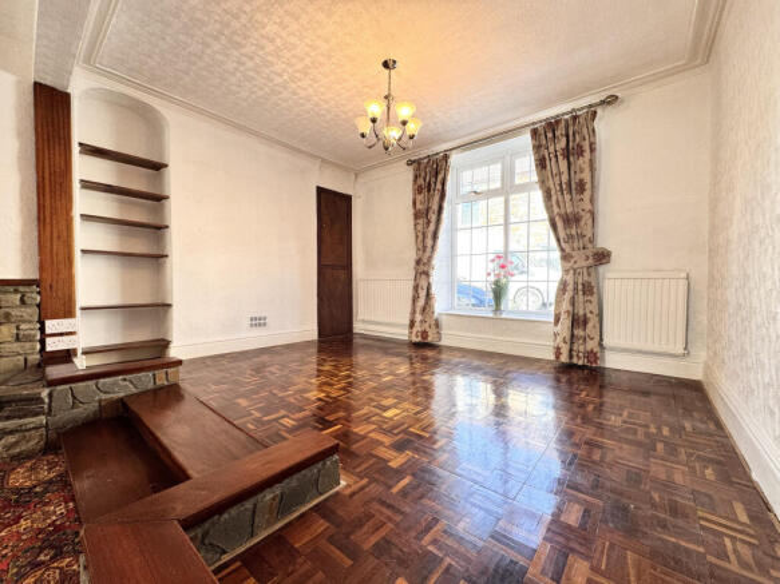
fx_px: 315
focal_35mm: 14
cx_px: 390
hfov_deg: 102.1
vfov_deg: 85.7
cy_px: 292
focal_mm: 2.22
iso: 80
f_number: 2.2
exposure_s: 1/100
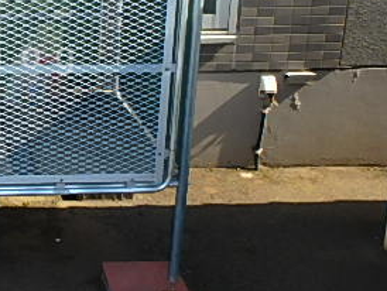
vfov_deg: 29.1
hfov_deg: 34.7
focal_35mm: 49
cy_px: 58
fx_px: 548
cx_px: -16
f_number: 3.5
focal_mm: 3.7
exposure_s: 1/400
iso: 125
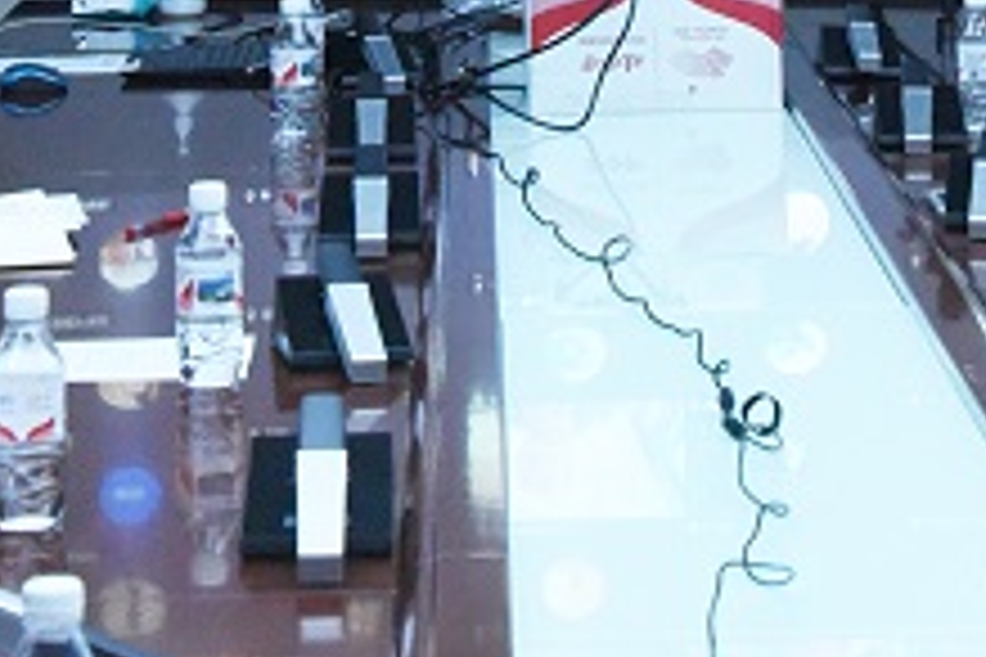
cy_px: -405
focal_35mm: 175
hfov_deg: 11.7
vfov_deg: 7.7
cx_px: 666
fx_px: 4793
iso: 10000
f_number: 6.3
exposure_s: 1/800
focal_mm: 48
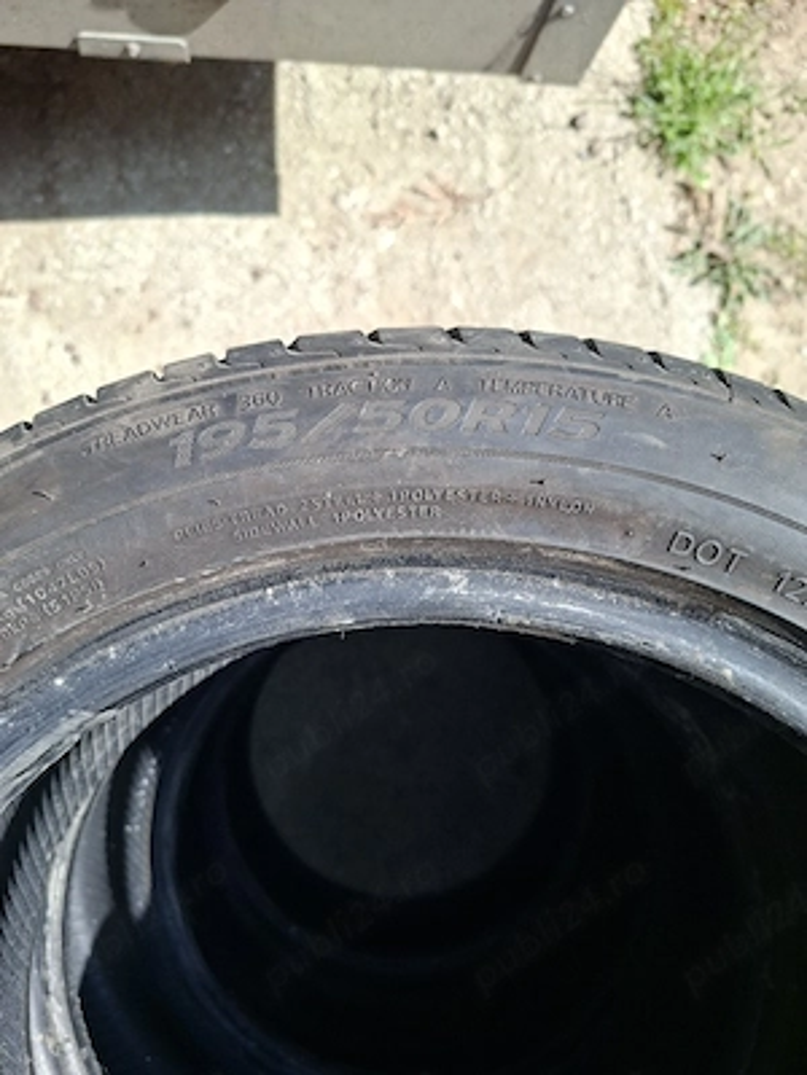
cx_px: 404
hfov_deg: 58.9
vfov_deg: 73.9
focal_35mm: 23
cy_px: 538
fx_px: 715
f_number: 1.8
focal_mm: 5.54
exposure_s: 1/714
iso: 50
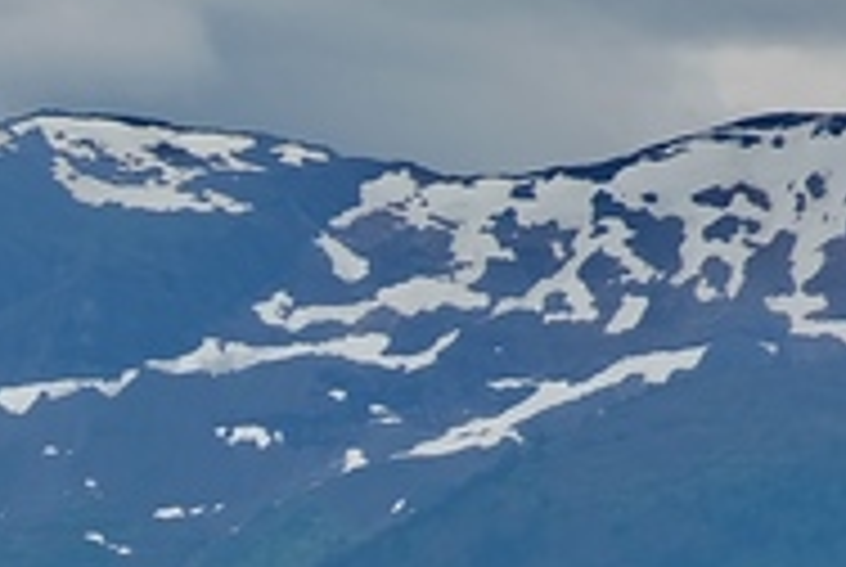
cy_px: 778
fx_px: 26408
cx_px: -986
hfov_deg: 1.8
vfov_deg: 1.2
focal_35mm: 1122
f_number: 7.1
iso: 100
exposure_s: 1/400
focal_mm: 165
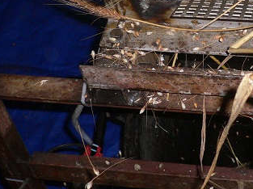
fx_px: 628
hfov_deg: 21.9
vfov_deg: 17.0
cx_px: 255
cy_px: 35
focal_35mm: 86
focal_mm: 5.8
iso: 100
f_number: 2.8
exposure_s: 1/60
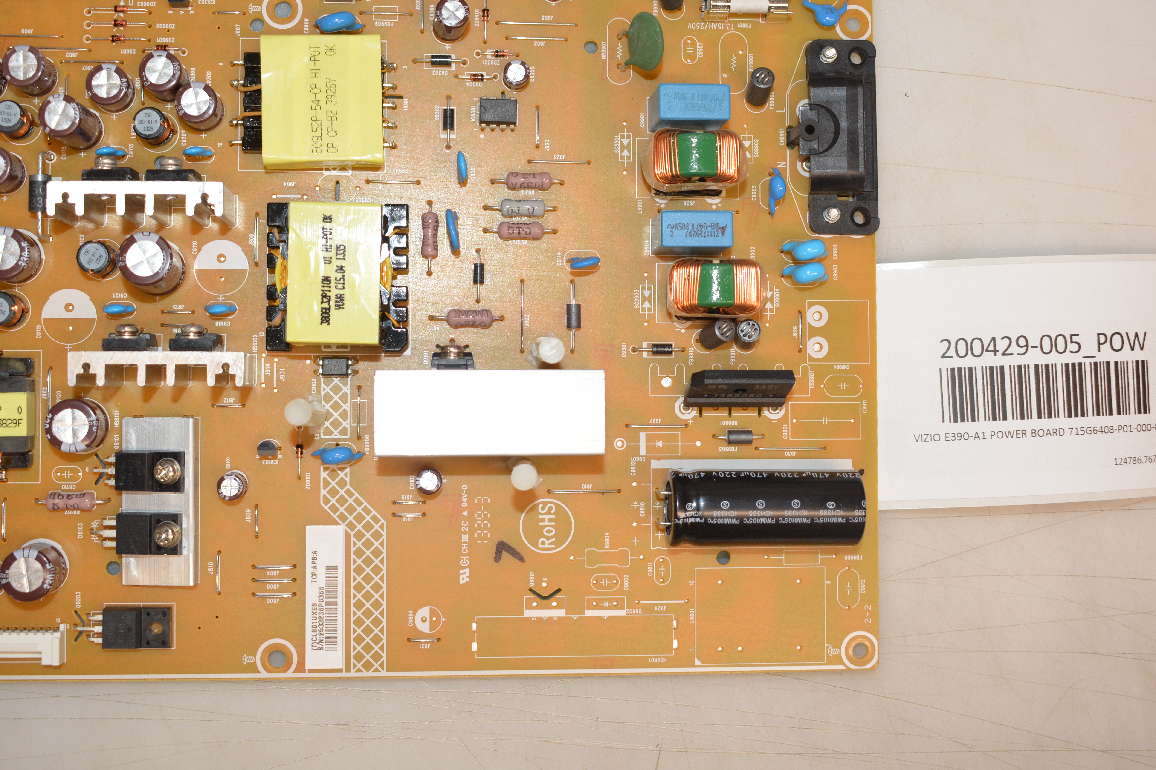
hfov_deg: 45.4
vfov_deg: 31.2
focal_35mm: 43
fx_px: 1381
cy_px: 335
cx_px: 569
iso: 1000
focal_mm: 24
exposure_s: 1/200
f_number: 6.3
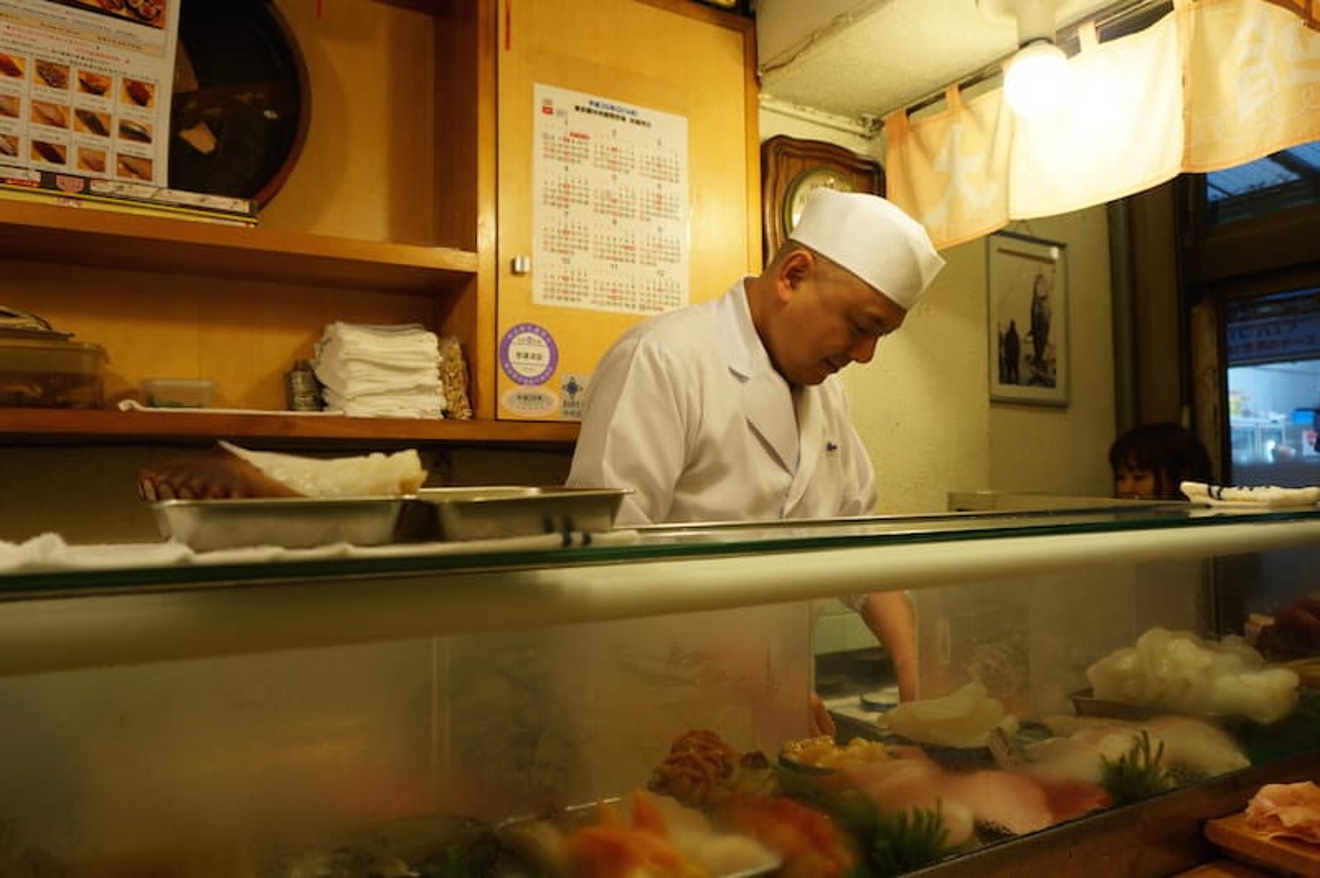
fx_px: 879
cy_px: 439
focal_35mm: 24
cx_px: 660
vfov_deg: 53.1
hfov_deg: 73.8
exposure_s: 1/60
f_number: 4
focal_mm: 16
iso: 400
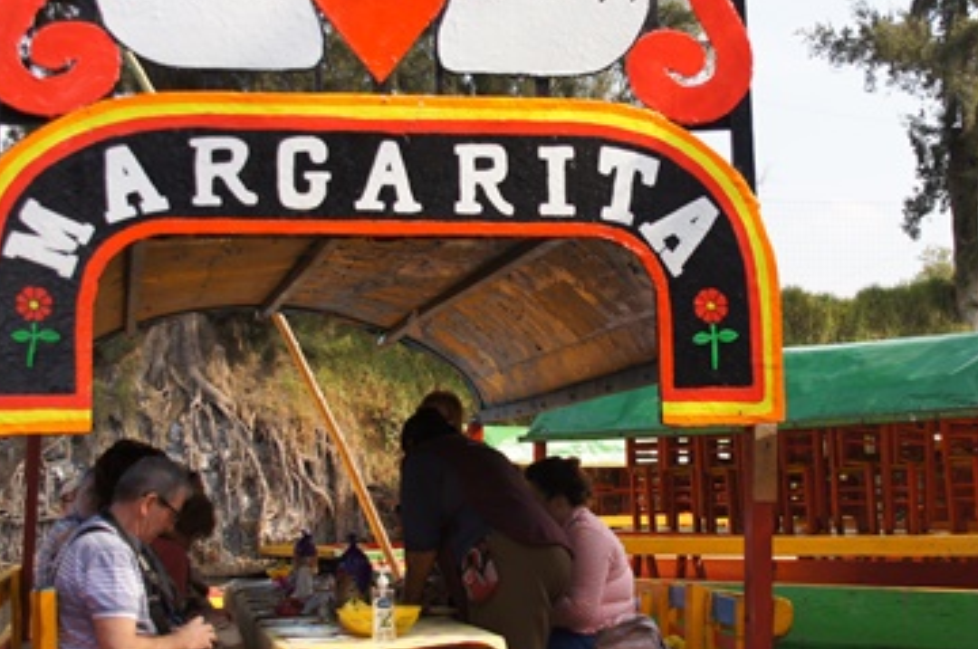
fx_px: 1763
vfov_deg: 20.8
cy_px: 263
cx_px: 603
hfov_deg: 30.9
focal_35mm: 65
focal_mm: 26
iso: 100
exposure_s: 1/200
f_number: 5
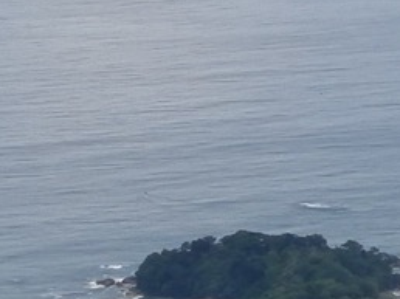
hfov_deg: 15.2
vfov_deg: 10.9
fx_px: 1489
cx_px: 347
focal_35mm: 129
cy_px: -180
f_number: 1.8
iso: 50
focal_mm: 5.4
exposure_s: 1/5714
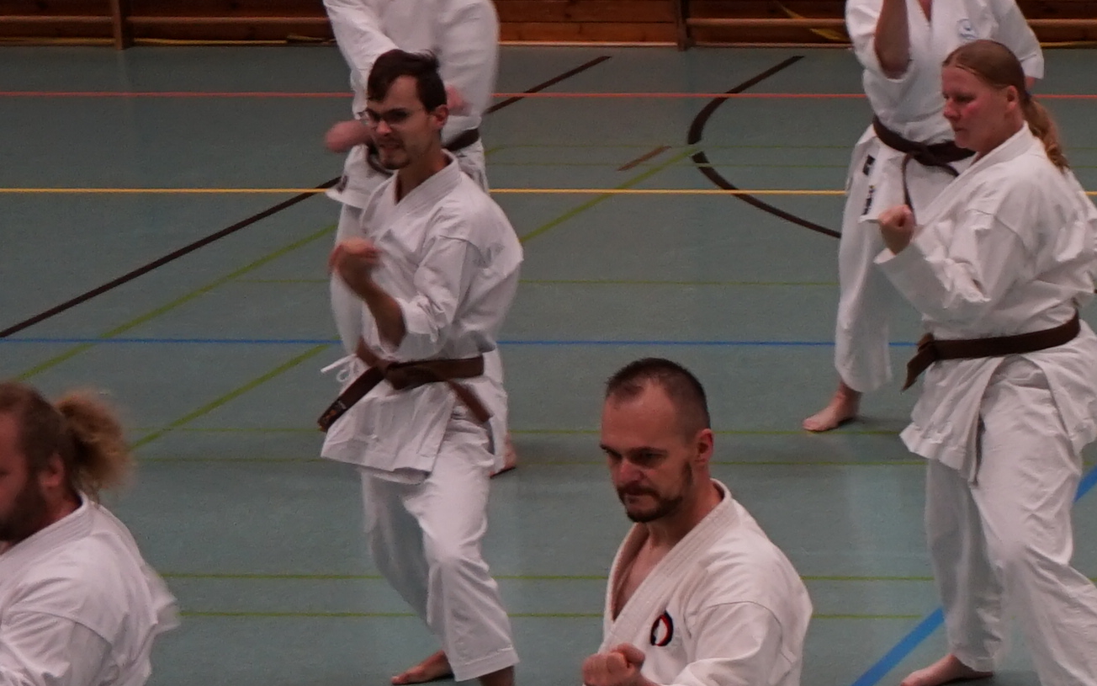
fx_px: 5890
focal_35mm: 197
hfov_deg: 9.6
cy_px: 1126
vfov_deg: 6.5
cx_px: 2517
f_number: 4.5
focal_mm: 42
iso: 640
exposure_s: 1/80
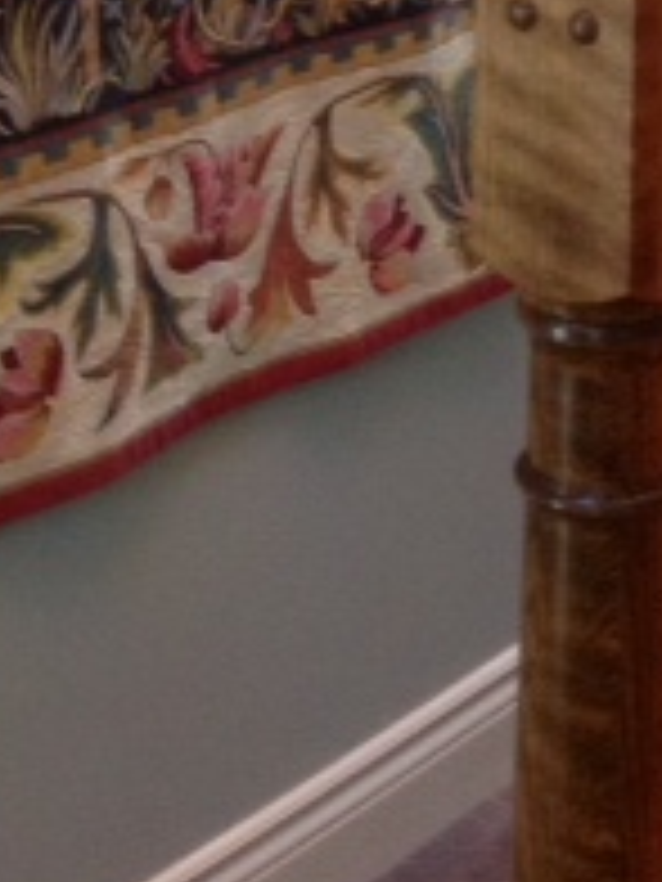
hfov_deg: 12.9
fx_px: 2907
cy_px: -500
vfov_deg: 15.7
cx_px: 576
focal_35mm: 114
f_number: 2.4
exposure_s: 1/15
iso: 200
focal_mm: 4.28
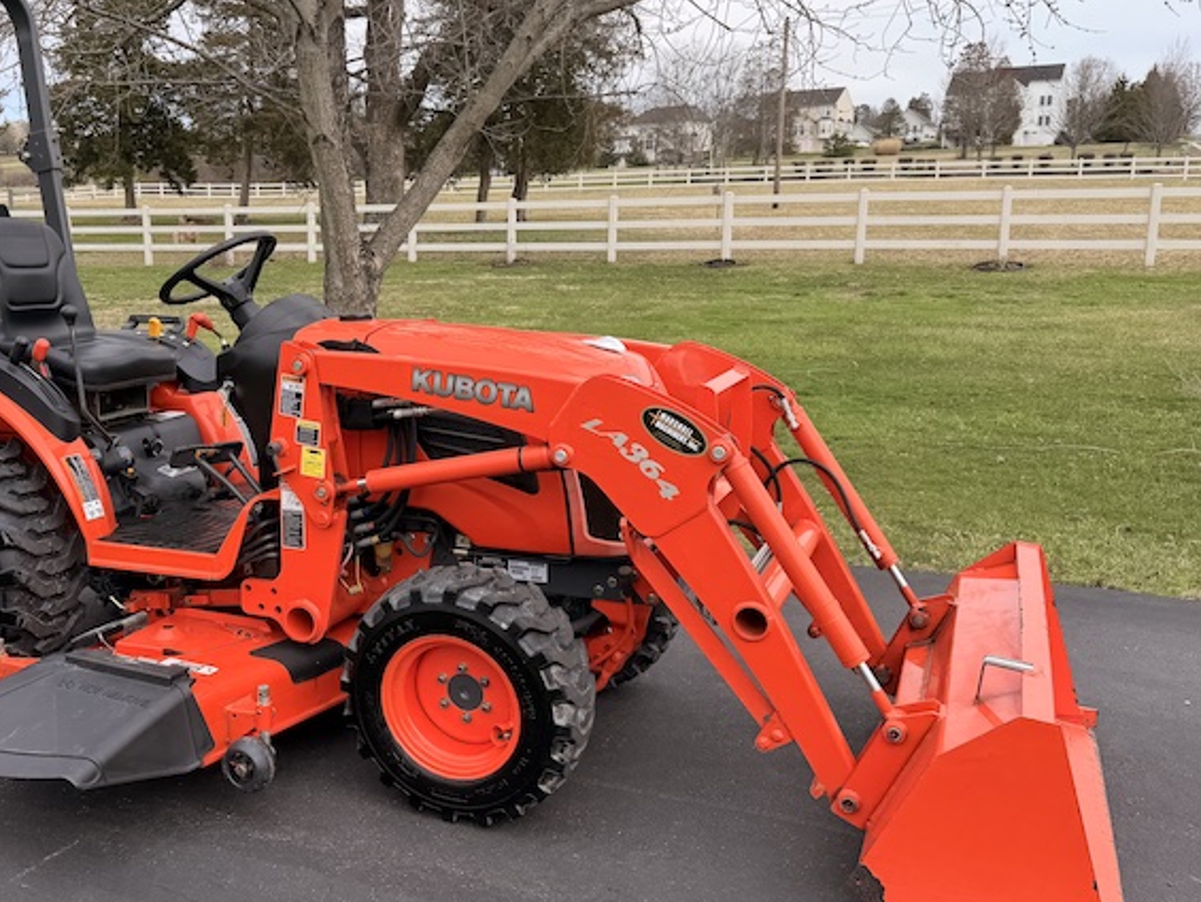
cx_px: 417
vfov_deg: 41.8
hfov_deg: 53.1
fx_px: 1180
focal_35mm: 34
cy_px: 464
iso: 80
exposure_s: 1/1901
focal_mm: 6.76
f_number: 1.78
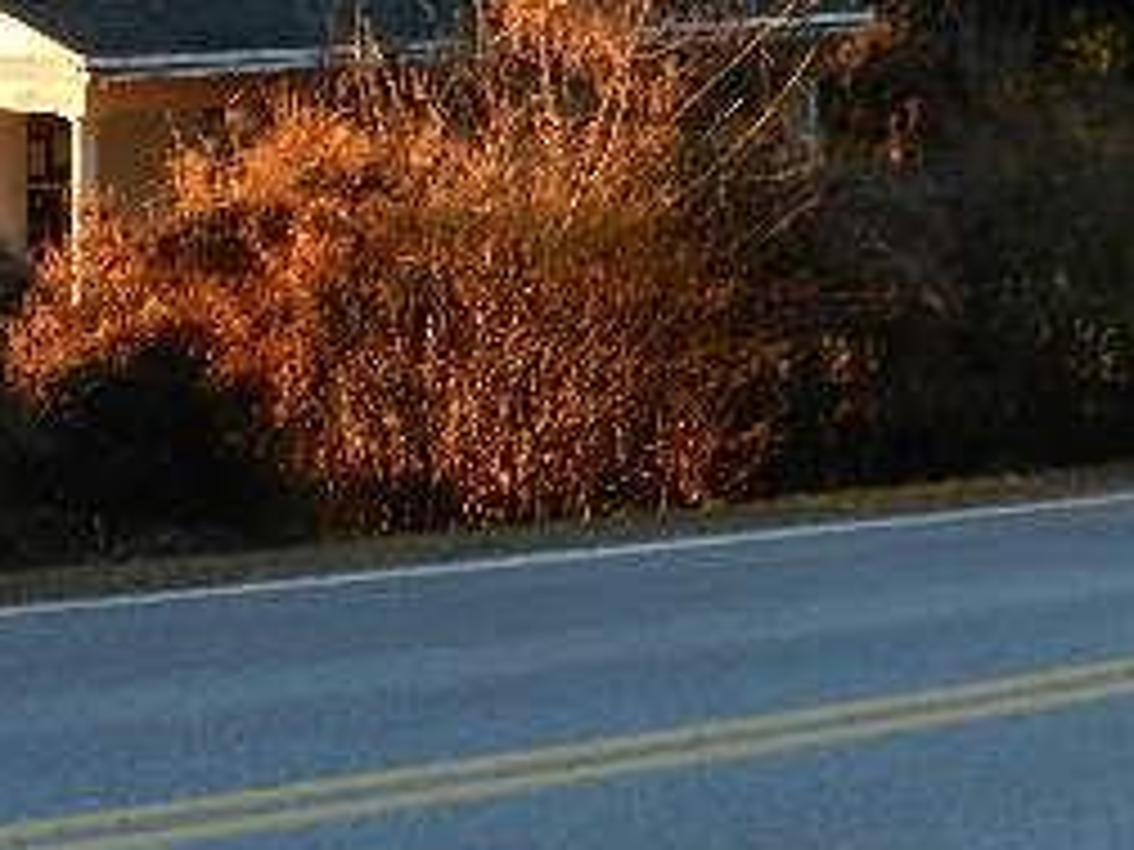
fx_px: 3833
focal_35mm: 117
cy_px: 67
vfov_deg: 12.6
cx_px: -261
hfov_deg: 16.1
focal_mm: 8.1
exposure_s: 1/80
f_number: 4.2
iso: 160
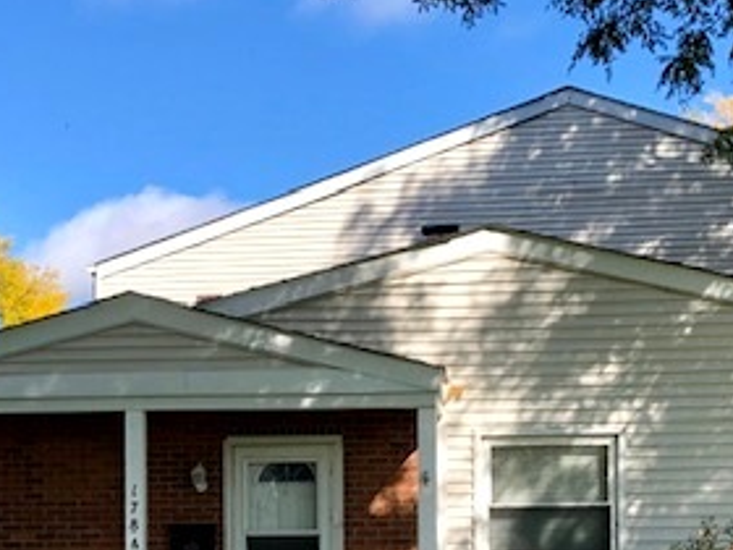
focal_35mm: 64
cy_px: 487
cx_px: 427
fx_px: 1355
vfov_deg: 22.4
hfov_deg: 30.2
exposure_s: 1/991
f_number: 1.8
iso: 20
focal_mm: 3.99
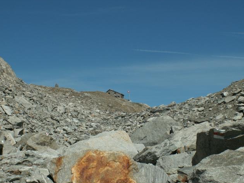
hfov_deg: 23.3
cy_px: 92
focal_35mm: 84
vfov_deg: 17.6
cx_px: 121
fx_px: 592
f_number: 8
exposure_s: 1/400
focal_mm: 13.91
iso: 50
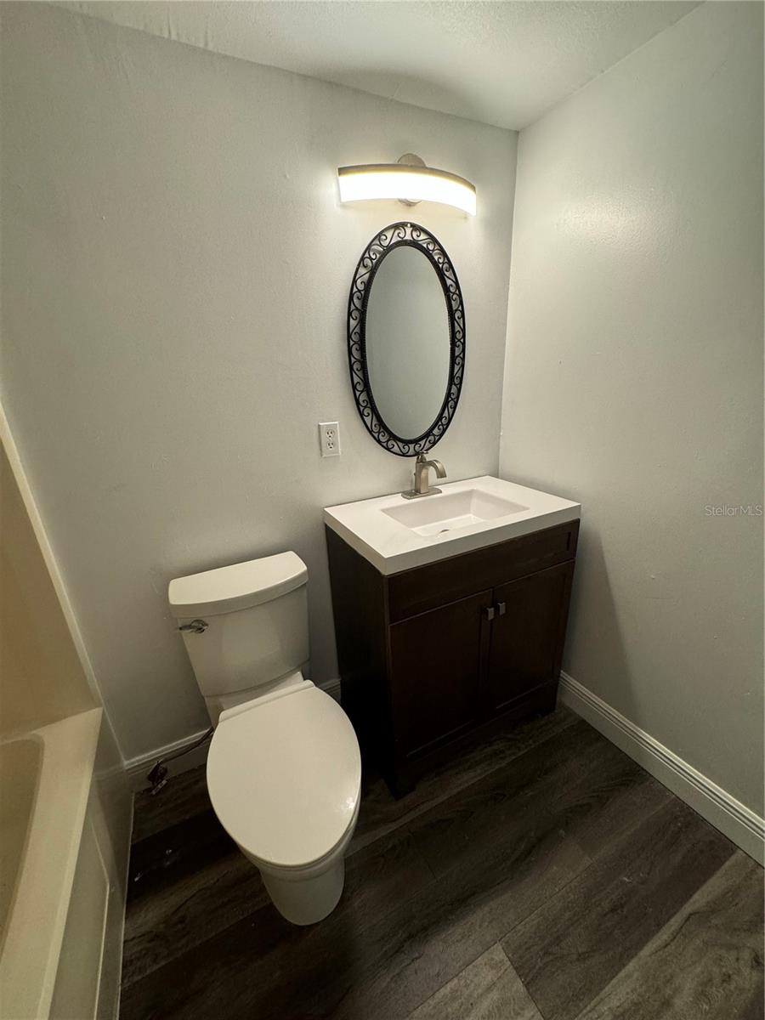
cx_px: 382
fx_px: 413
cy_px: 510
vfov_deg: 102.1
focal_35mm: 14
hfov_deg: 85.7
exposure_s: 1/120
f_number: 2.2
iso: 200
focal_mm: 2.22
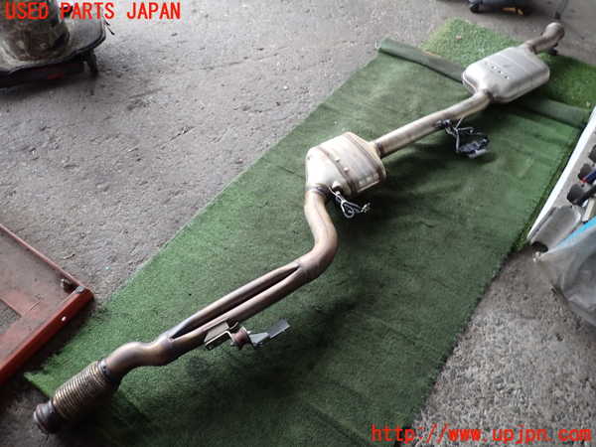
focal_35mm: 25
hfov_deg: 69.4
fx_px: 430
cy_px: 224
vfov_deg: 54.9
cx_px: 298
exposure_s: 1/40
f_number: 2
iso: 200
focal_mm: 4.5
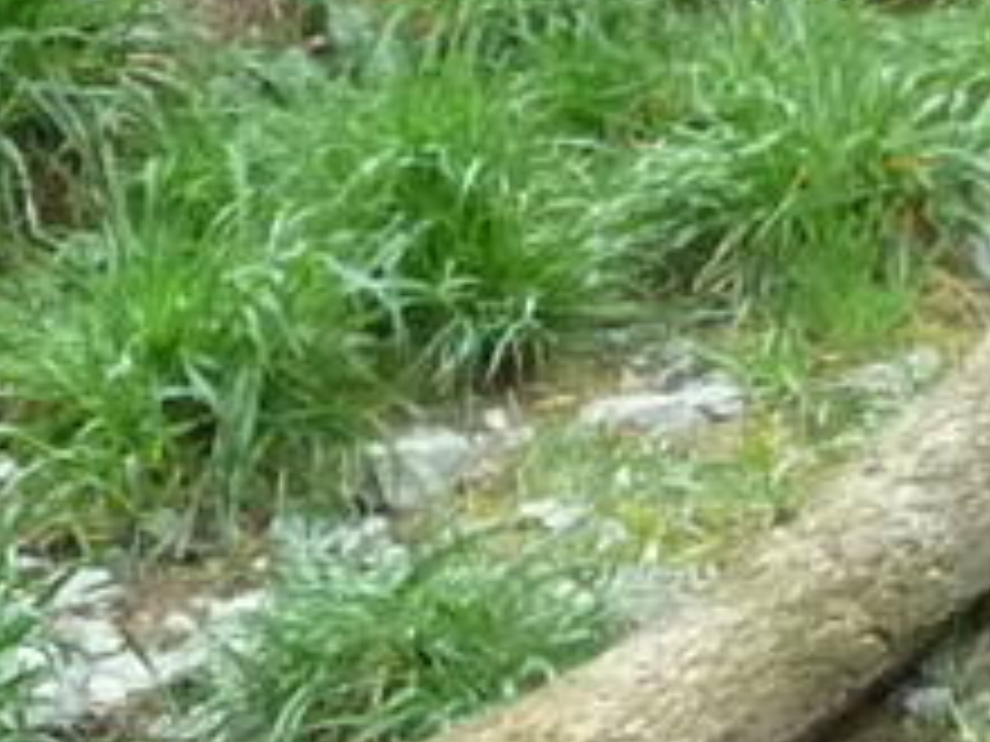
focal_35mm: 204
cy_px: -1291
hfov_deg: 9.1
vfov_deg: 6.7
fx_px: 5834
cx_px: 1962
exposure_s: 1/160
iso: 400
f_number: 3.3
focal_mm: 4.7
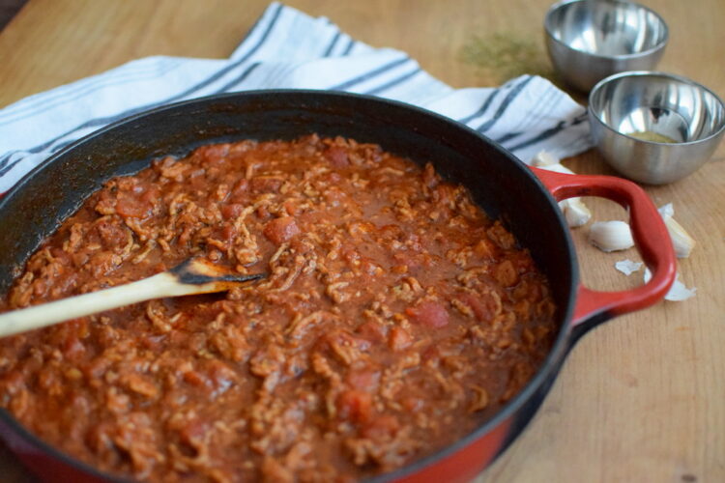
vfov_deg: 25.8
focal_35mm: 52
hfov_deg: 37.9
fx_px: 1057
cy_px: 242
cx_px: 362
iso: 6400
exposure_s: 1/640
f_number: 1.8
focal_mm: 35
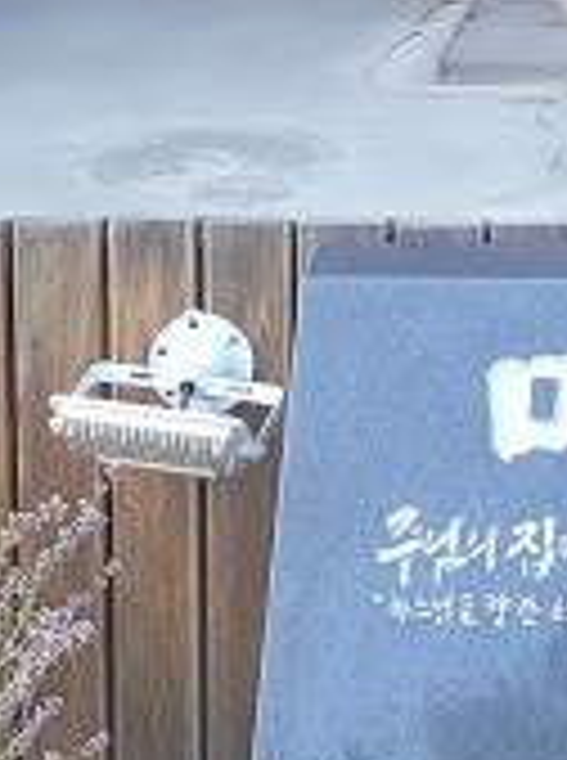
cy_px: -337
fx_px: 2258
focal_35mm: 103
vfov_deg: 17.4
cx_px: 763
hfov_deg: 13.7
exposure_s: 1/120
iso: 80
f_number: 1.8
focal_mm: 5.4
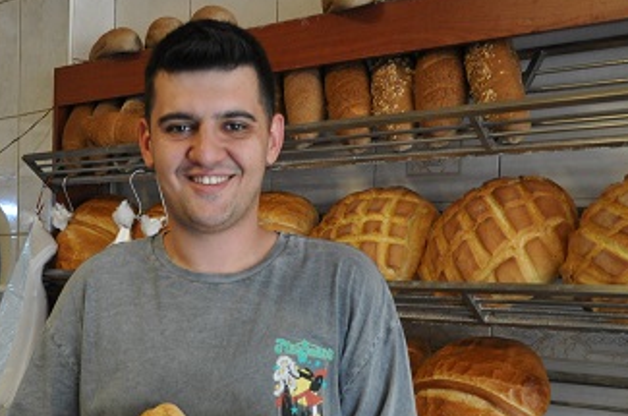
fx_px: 1062
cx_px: 214
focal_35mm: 61
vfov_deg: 21.8
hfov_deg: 32.7
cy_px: 341
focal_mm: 22
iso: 800
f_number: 3.8
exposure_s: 1/40
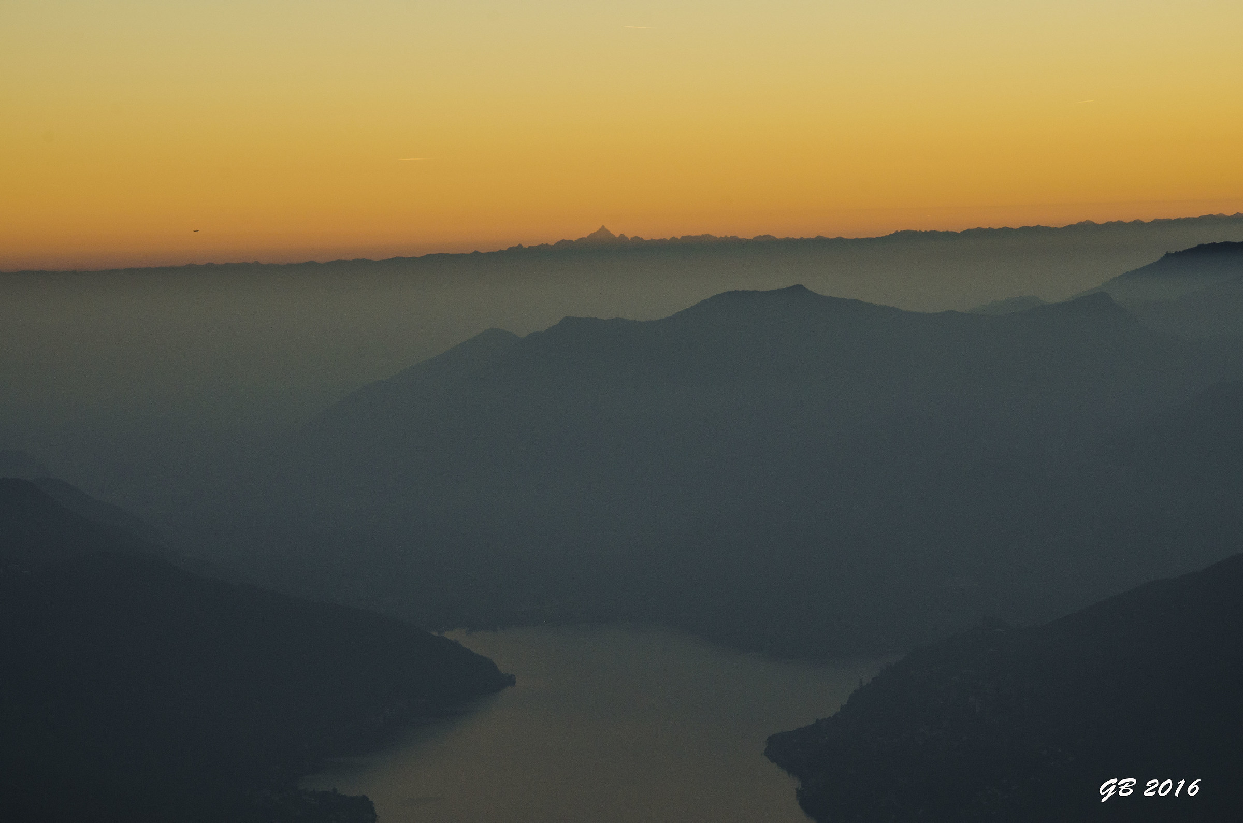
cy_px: 412
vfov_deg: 11.4
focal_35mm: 120
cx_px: 622
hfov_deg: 17.1
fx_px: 4134
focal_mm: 80
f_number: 10
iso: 450
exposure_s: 1/200
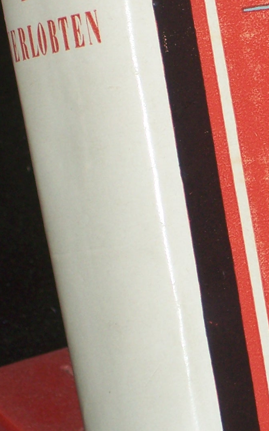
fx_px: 3378
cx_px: 299
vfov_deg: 7.3
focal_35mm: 288
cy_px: 159
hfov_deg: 4.5
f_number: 4.6
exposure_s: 1/100
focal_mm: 16.8
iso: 80
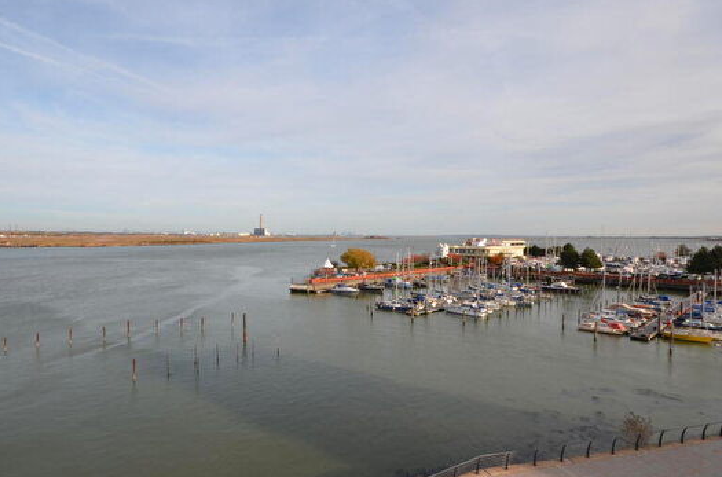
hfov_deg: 83.4
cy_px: 248
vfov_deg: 61.6
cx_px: 301
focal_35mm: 20
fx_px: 400
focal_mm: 10
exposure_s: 1/250
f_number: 8
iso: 125
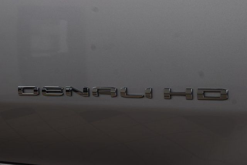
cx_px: 124
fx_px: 515
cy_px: 82
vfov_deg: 18.2
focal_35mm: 75
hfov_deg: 27.0
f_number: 7.1
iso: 400
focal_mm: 50
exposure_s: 1/25
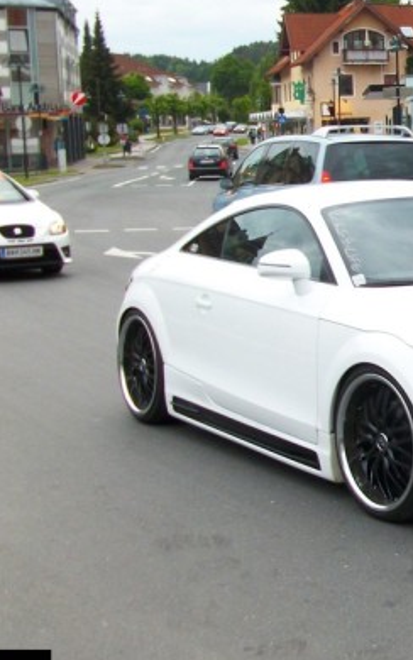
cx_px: 582
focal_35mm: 74
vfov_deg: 27.8
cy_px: 359
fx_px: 1332
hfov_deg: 16.4
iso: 80
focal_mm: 5.7
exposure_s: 1/169
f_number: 2.9
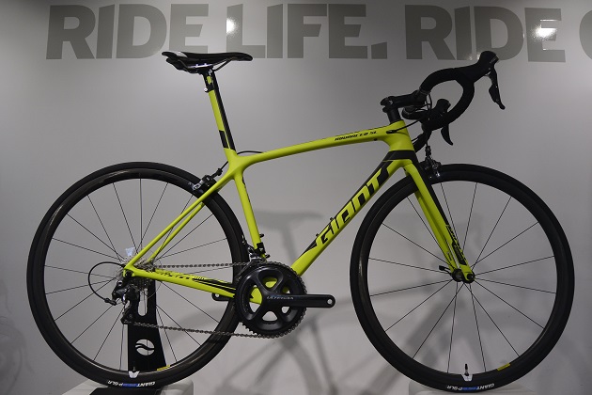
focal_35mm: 29
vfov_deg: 45.0
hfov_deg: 63.7
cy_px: 198
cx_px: 296
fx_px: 477
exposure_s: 1/125
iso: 160
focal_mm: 10.9
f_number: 4
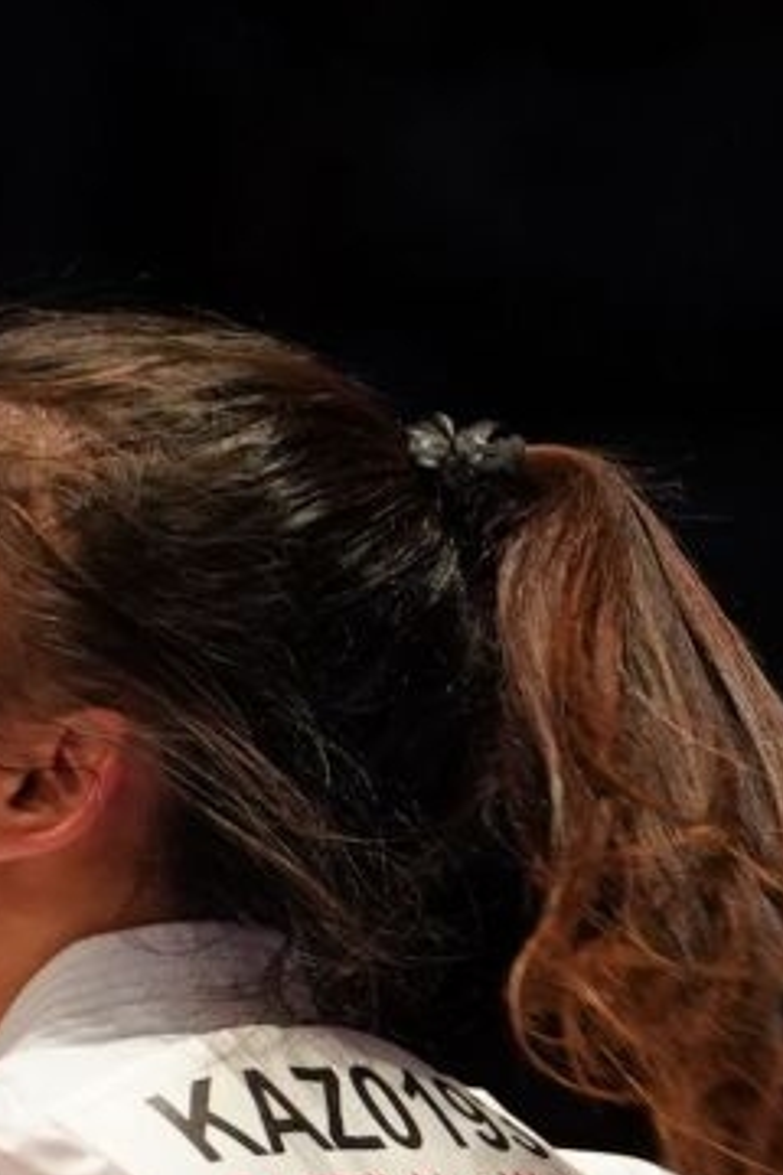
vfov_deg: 2.3
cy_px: 1818
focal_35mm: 915
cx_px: -480
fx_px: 29850
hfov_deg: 1.5
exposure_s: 1/1000
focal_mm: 122
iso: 1250
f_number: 2.8
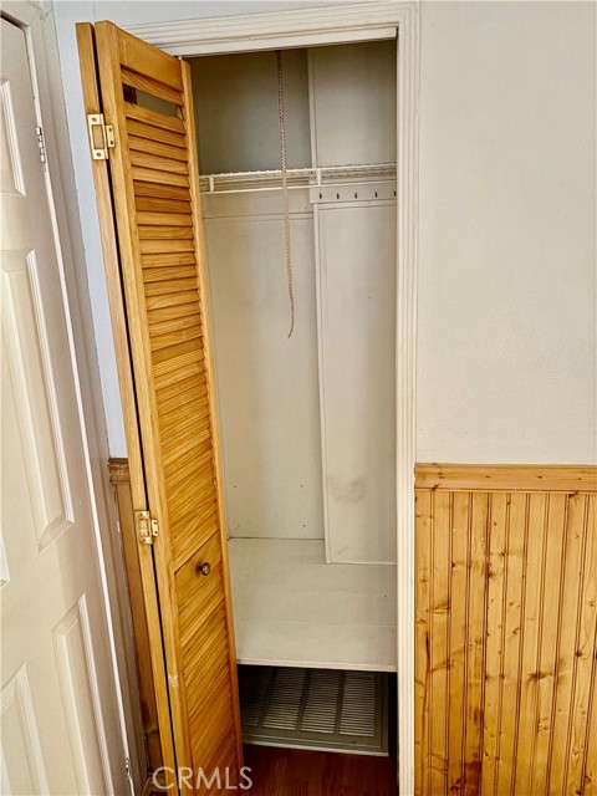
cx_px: 298
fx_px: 598
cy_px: 398
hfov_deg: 53.1
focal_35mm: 26
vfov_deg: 67.3
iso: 1000
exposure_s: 1/15
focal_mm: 5.96
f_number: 1.6
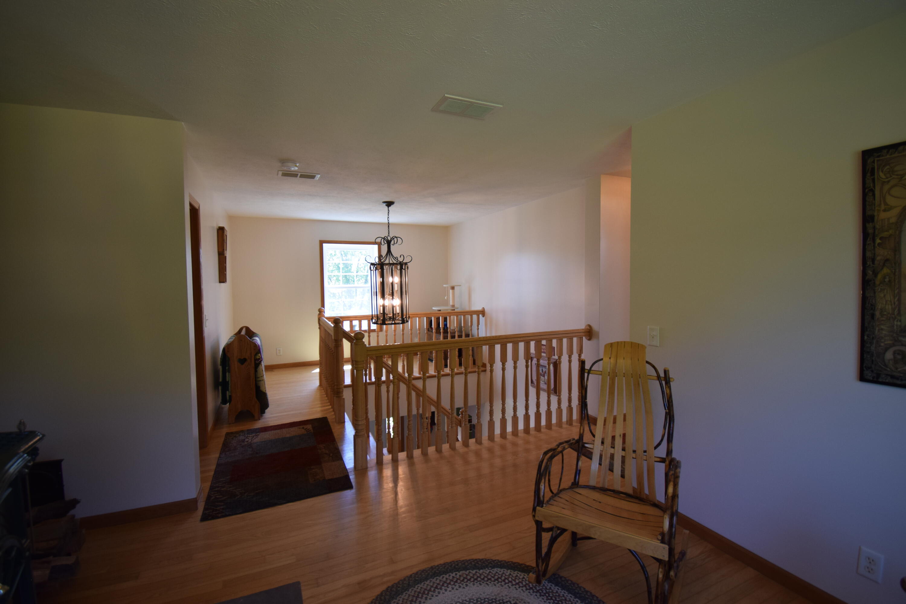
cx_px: 453
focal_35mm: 15
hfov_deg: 100.4
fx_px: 377
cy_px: 302
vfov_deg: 77.3
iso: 400
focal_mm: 10
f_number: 4.5
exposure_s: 1/80
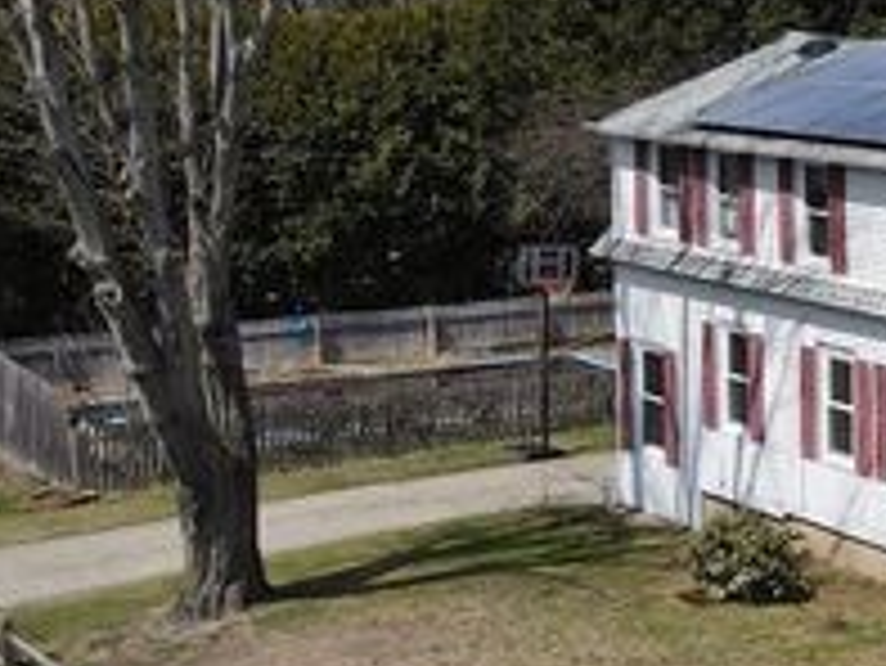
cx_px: 1106
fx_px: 1562
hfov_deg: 27.3
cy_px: 421
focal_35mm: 61
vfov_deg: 24.0
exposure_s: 1/800
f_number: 2.8
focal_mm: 4.5
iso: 100
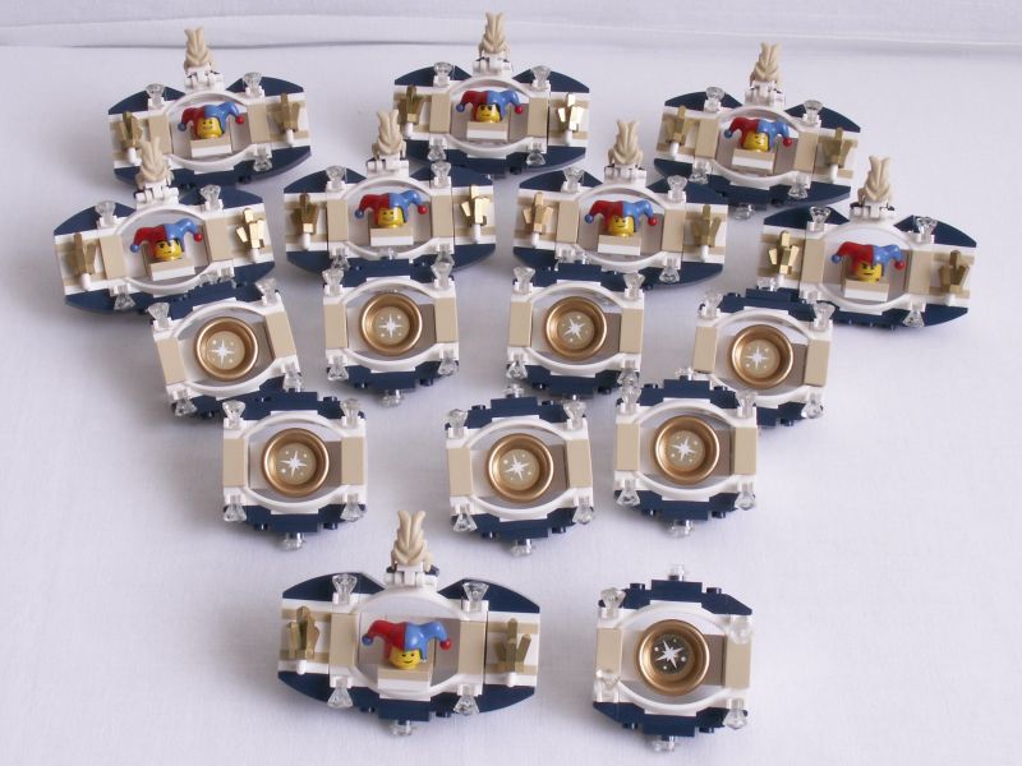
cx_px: 511
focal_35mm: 47
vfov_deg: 30.9
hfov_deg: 40.4
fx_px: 1388
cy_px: 383
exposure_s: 2
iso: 50
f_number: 8
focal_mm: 7.74
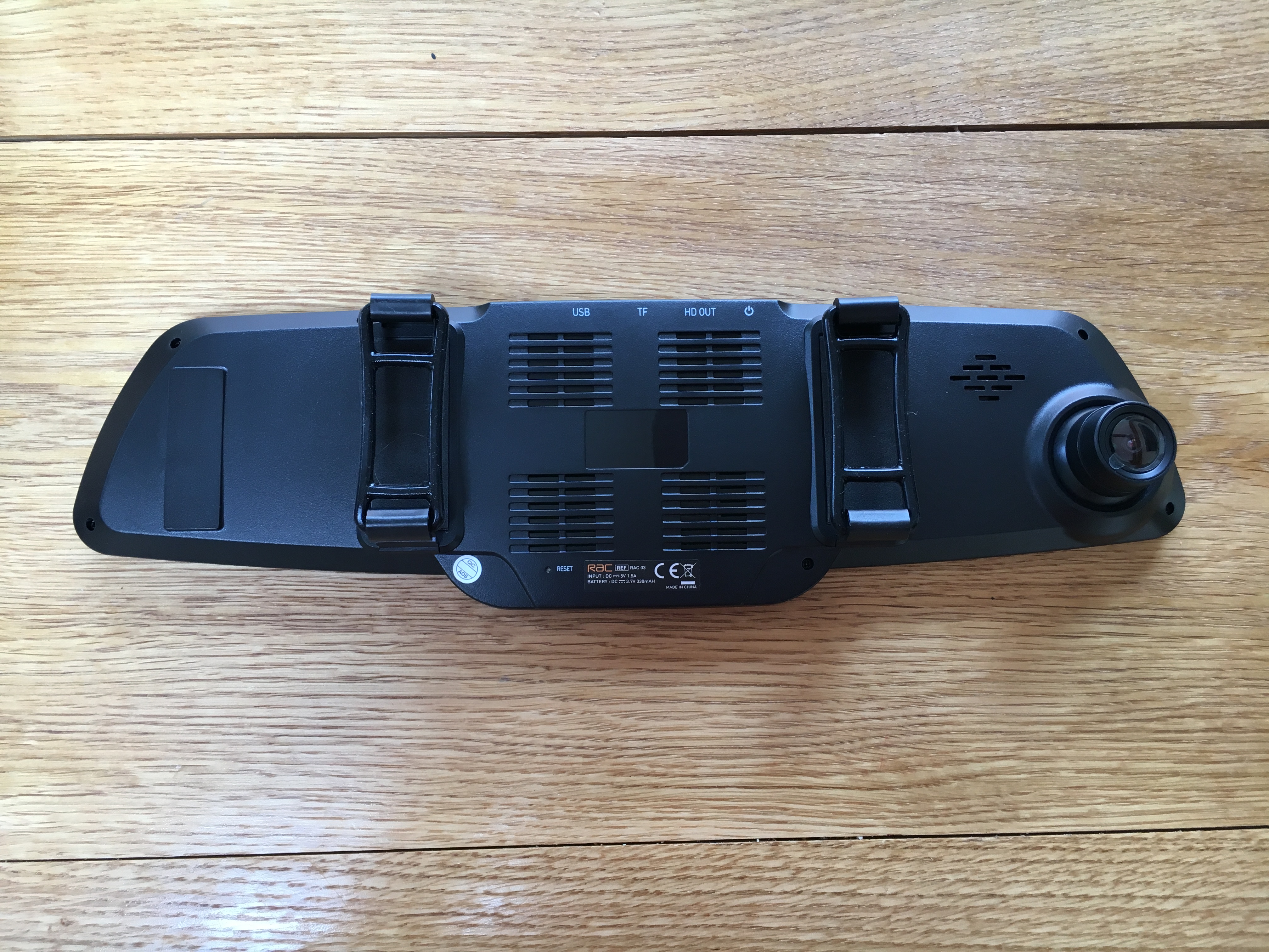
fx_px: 1063
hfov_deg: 61.7
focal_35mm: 29
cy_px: 476
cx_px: 634
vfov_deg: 48.2
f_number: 2.2
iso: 32
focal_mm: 4.15
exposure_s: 1/33
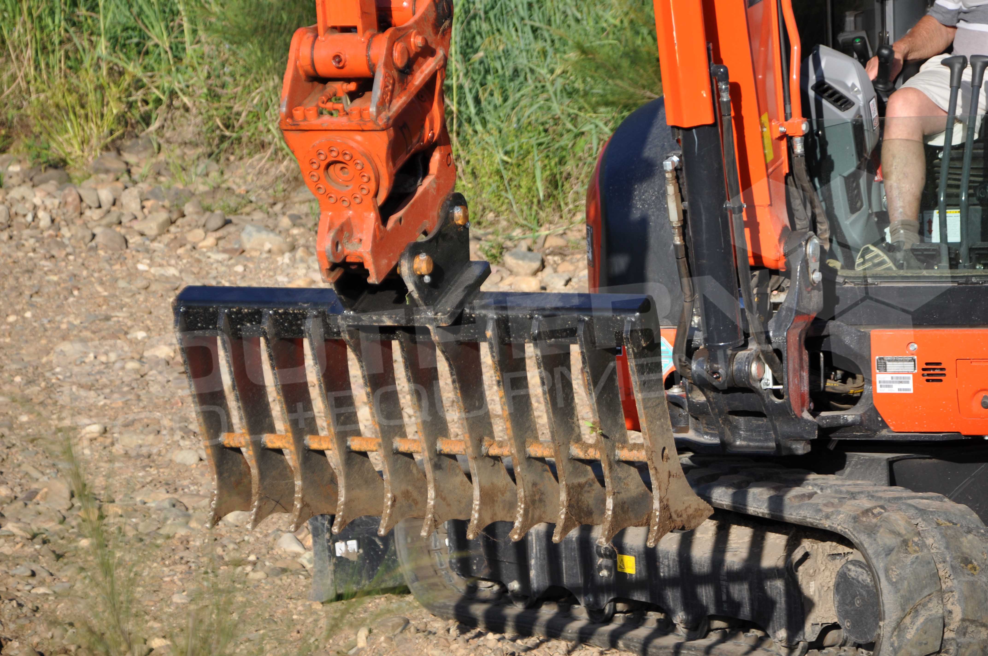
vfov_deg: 6.8
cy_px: 328
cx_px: 494
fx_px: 5551
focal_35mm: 202
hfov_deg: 10.2
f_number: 6
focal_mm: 135
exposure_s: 1/500
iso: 200
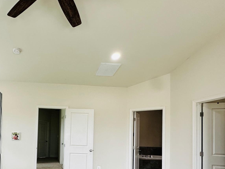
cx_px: 51
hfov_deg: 64.3
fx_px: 162
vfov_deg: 52.1
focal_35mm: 25
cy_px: 130
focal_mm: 2.22
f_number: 2.2
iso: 200
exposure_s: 1/120
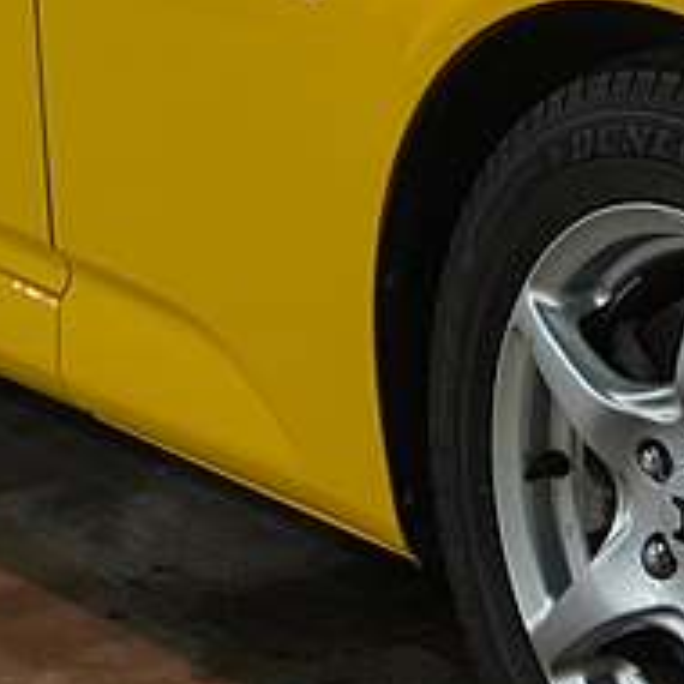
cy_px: 5
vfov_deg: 9.7
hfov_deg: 9.6
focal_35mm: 179
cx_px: 882
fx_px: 4002
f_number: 4.5
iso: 200
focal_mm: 26
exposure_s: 1/40
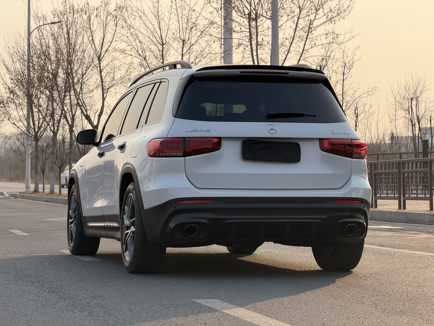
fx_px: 1254
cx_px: 217
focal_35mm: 100
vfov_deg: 14.8
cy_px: 163
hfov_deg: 19.6
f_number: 2.8
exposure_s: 1/638
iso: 40
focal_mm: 16.89
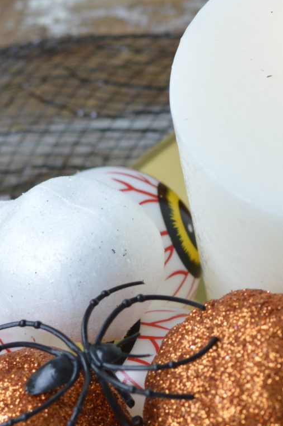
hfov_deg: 5.4
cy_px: 191
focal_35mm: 253
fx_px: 2987
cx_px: 467
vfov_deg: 8.1
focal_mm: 50
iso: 400
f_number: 5
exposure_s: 1/100
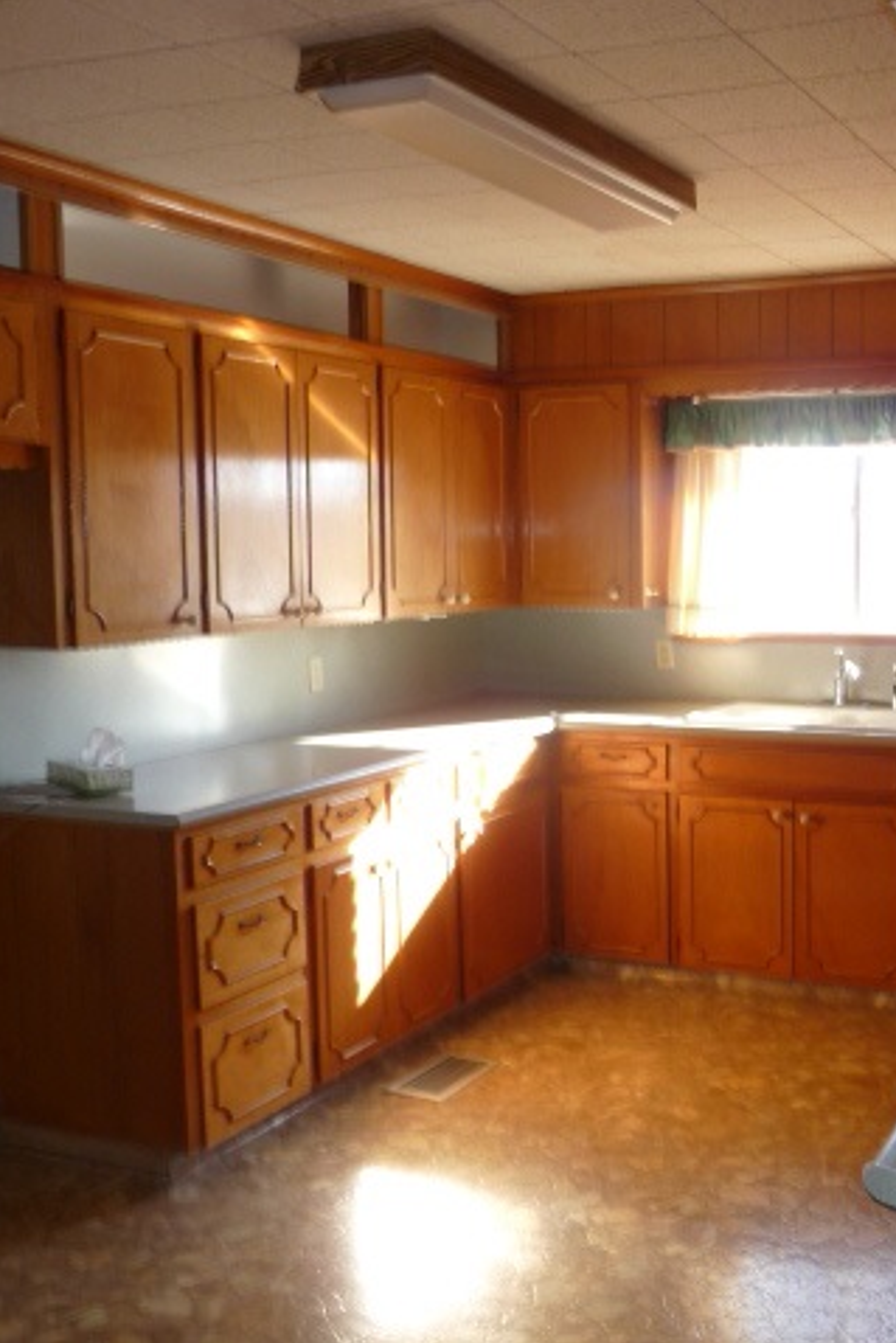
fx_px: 1455
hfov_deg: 33.4
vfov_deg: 49.5
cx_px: 694
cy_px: 672
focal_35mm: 39
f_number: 3.3
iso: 100
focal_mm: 4.7
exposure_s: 1/25
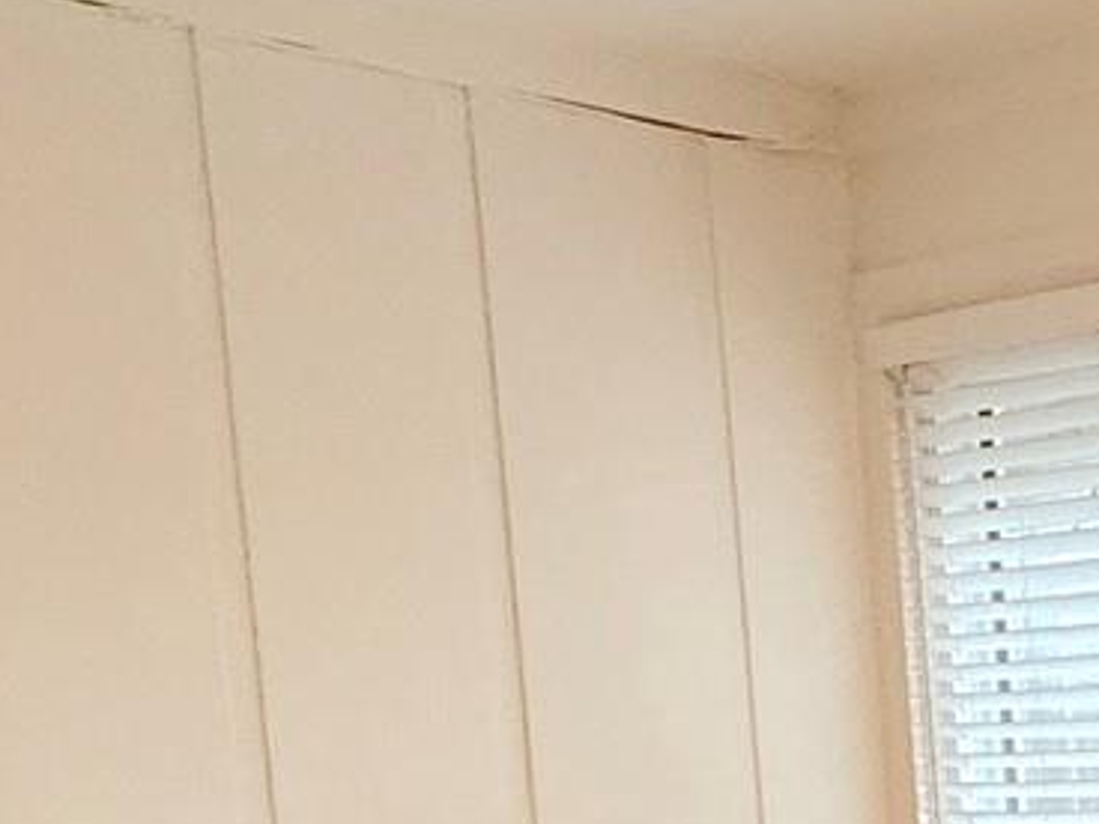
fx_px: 2476
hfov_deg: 16.6
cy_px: 1033
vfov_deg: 17.8
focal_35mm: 78
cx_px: 2362
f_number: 2.2
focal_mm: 2.22
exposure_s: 1/120
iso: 125
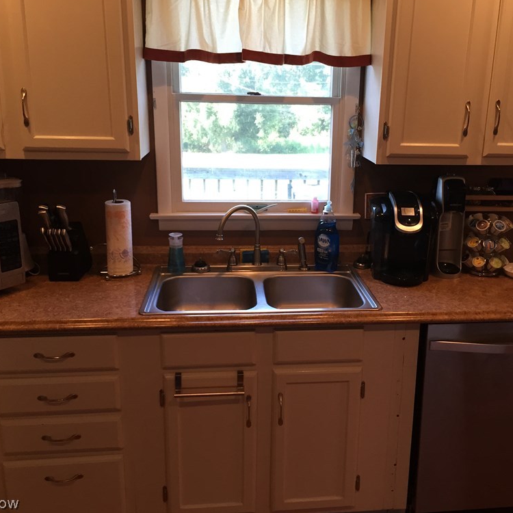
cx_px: 298
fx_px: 587
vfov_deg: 47.2
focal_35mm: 35
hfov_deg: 47.0
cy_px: 252
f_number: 2.2
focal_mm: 4.15
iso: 50
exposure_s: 1/30
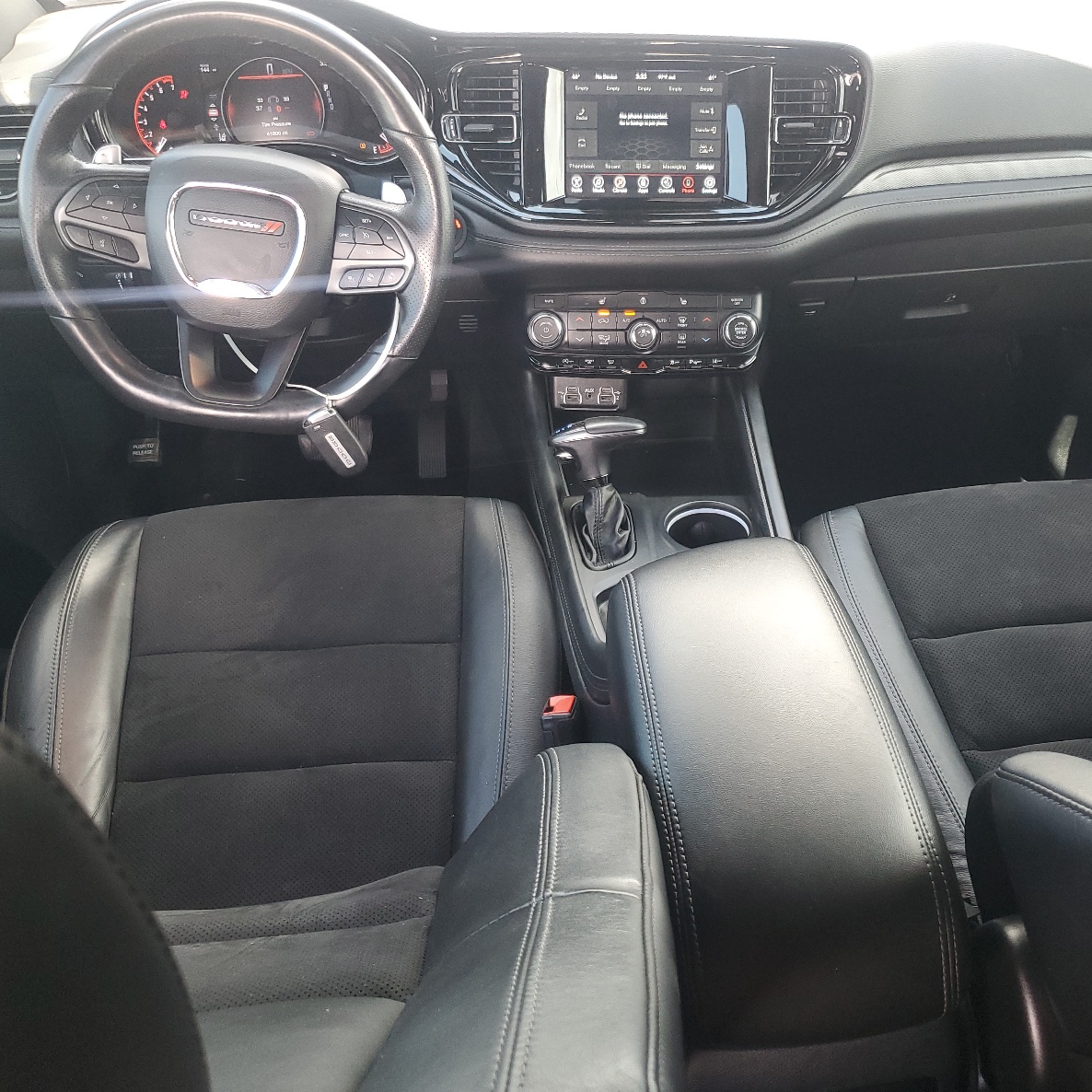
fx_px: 1106
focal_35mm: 31
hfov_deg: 52.4
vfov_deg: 52.5
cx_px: 605
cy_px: 543
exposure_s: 1/60.2
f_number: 1.5
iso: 105
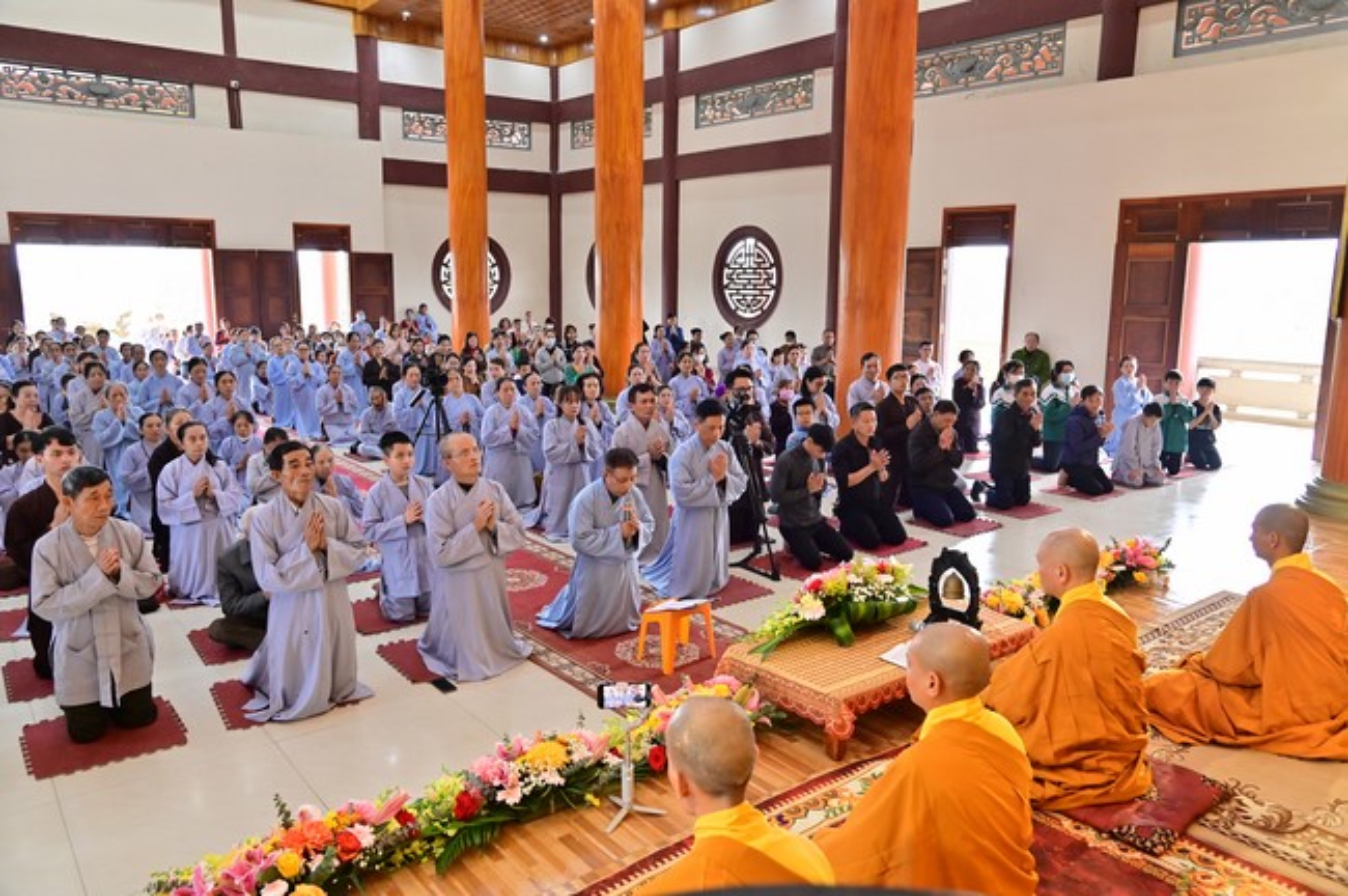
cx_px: 674
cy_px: 448
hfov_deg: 73.8
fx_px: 898
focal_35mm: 24
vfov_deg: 53.0
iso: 2500
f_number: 5.6
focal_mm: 24
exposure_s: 1/100
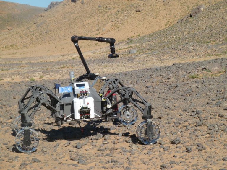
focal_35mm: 111
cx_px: 114
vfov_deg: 13.3
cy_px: 85
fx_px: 728
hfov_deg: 17.7
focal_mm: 18.2
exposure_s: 1/800
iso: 100
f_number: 5
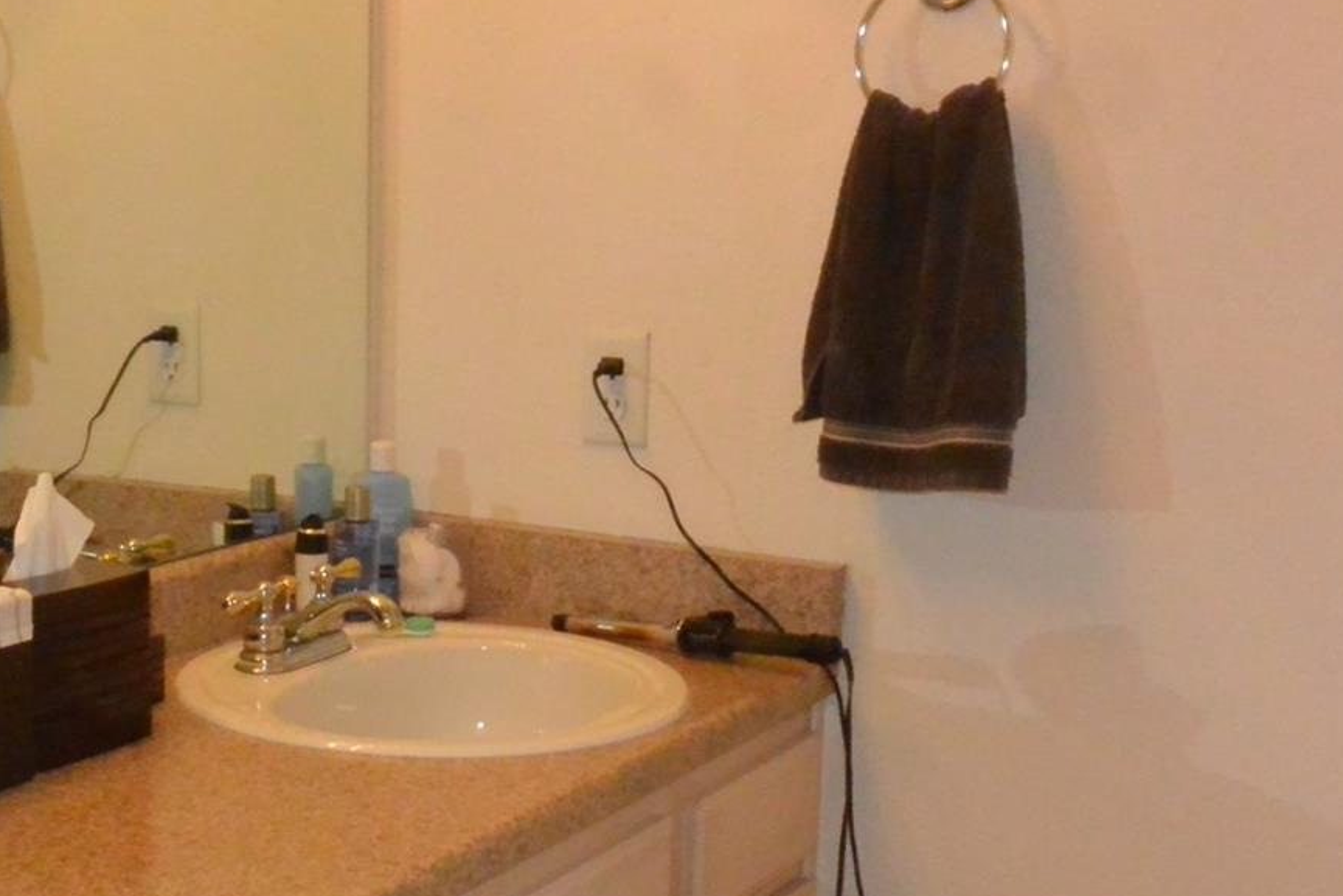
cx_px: 345
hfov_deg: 32.3
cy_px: 654
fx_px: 2276
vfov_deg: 22.1
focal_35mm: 61
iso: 3200
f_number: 3.8
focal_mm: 12.5
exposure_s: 1/30
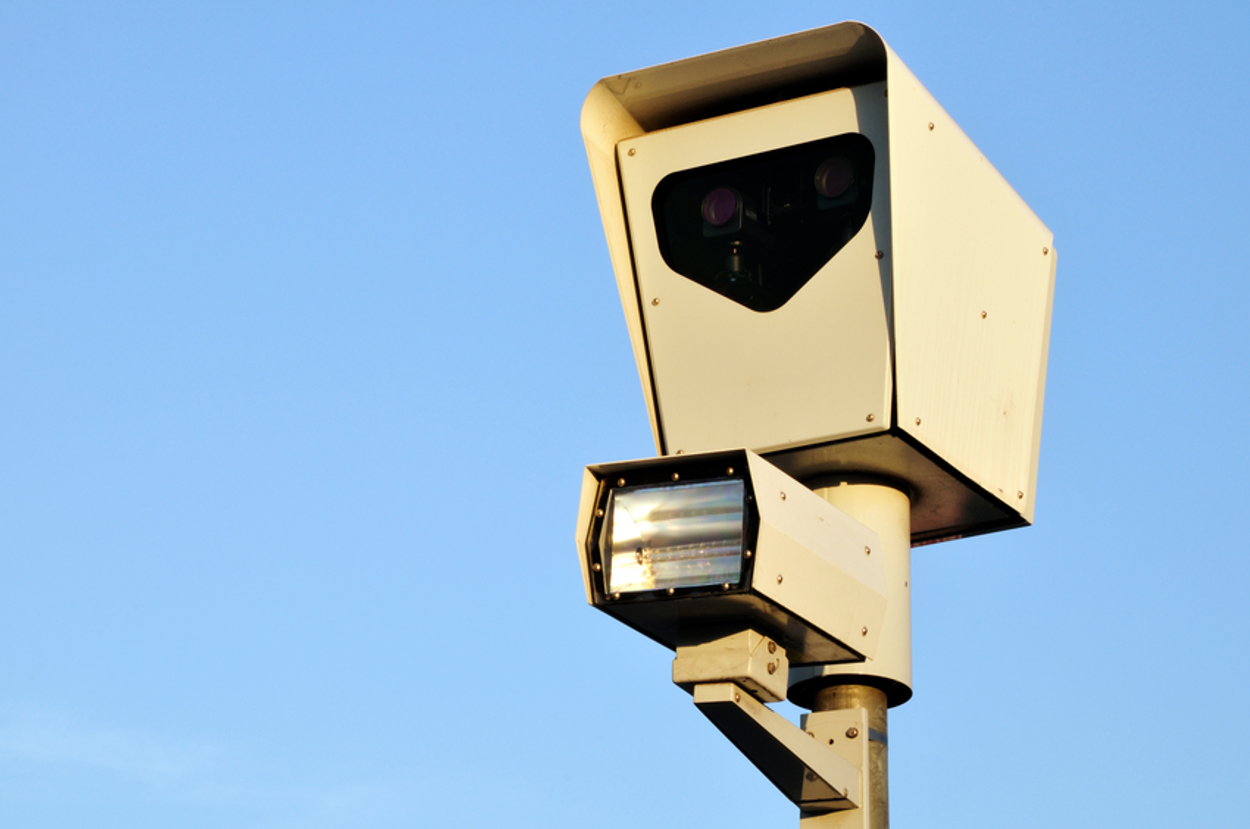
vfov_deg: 11.1
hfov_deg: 16.7
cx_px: 625
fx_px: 4264
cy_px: 414
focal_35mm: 123
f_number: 29
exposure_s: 1/6
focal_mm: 82
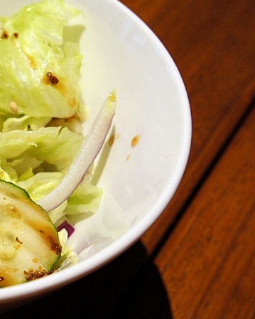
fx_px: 772
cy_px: 144
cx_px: -53
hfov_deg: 17.8
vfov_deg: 23.3
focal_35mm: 82
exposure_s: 1/40
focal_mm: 29
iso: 1600
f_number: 7.1
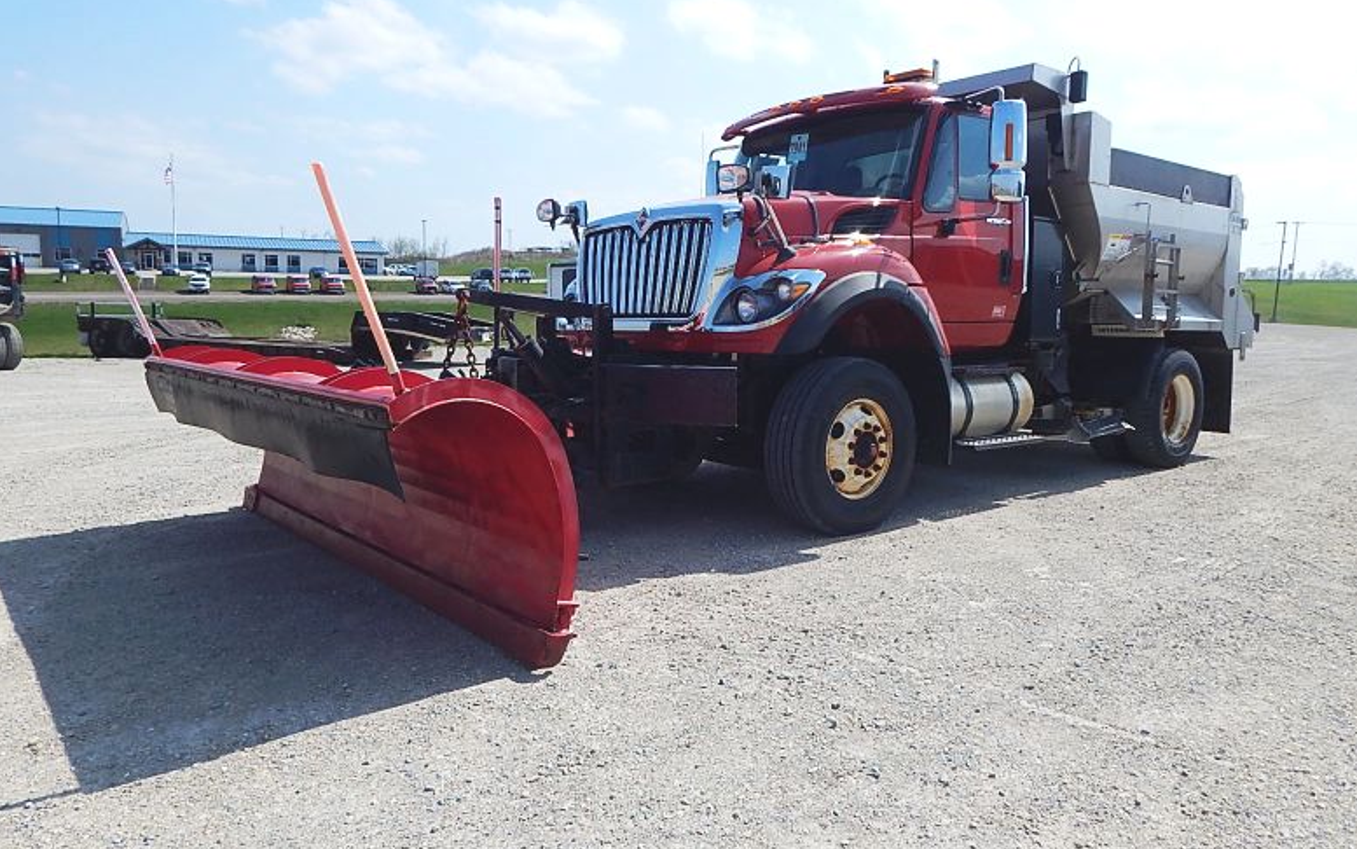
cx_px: 685
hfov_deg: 74.8
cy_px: 402
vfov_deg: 51.1
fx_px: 888
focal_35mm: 24
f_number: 6
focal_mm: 4
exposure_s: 1/500
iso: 125
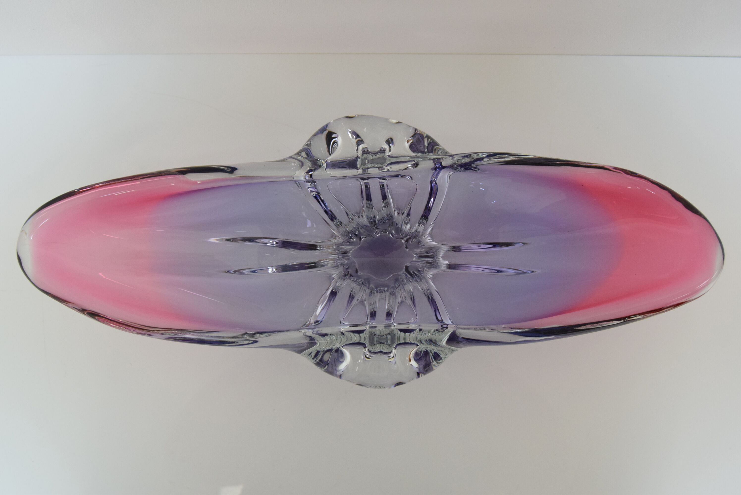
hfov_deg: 49.5
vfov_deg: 34.3
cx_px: 370
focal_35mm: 39
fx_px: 803
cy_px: 248
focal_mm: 26
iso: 1600
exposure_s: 1/125
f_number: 5.6
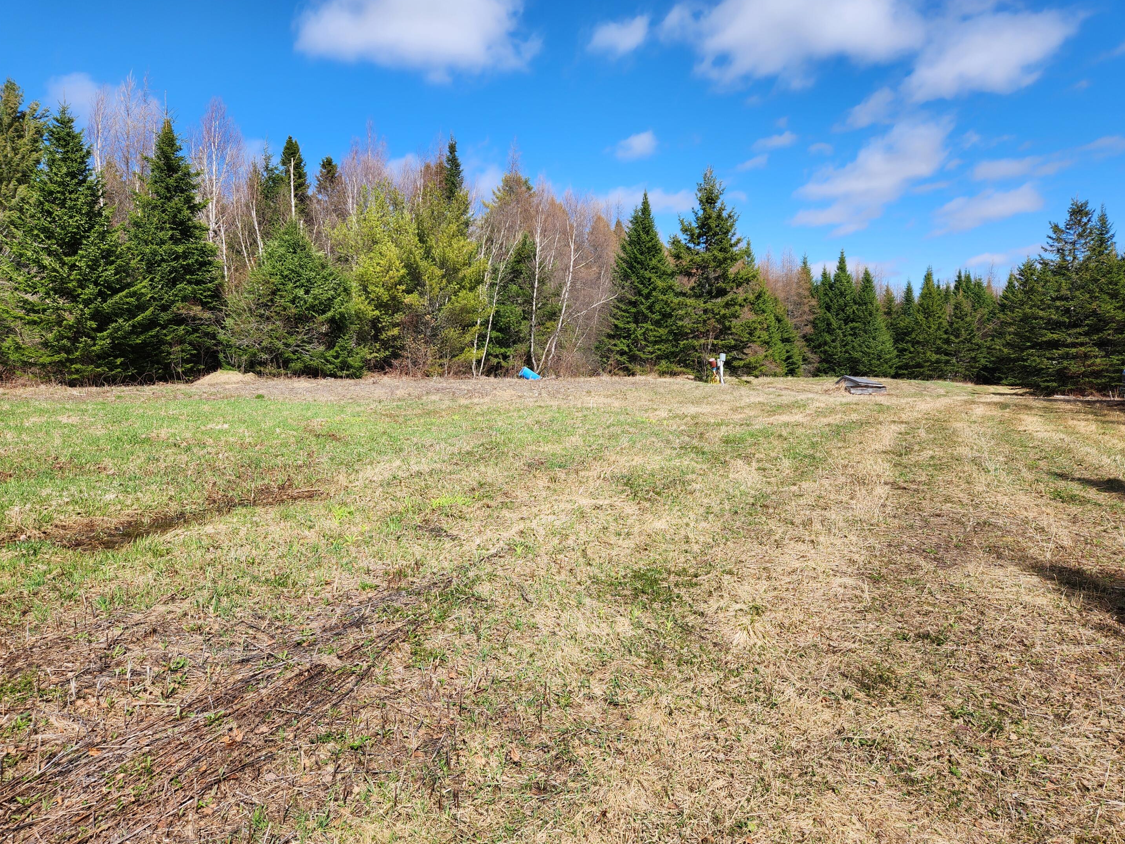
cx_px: 569
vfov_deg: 56.8
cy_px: 417
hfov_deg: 71.6
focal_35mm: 24
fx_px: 780
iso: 20
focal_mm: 5.4
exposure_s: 1/1202
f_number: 1.8
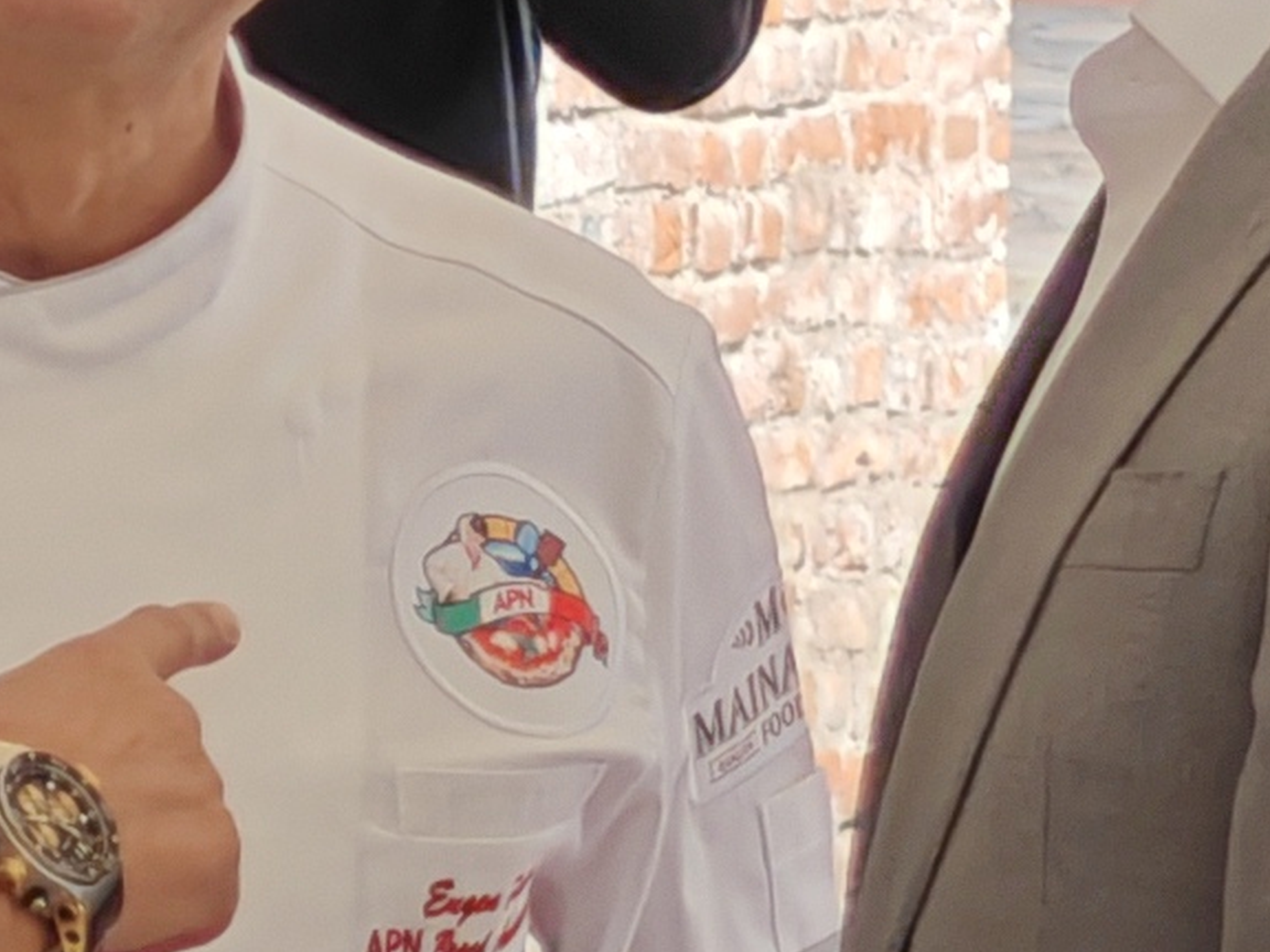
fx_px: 19555
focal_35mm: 533
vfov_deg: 2.8
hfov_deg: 3.7
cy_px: 286
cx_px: 1191
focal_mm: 12.28
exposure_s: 1/621
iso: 50
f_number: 1.8
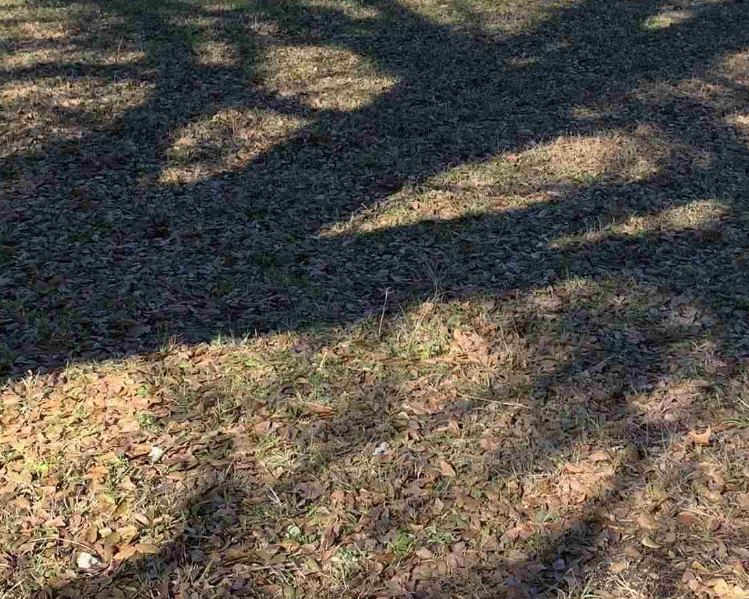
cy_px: 79
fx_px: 1574
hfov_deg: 26.7
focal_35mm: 71
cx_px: 462
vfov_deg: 21.2
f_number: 1.8
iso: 25
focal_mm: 4.25
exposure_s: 1/669
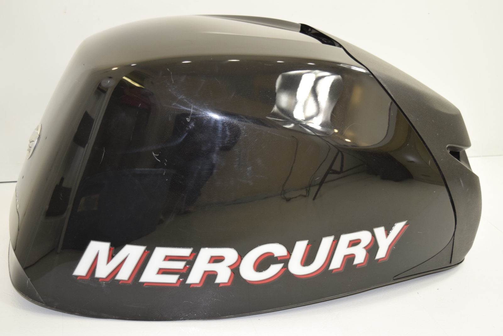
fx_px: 734
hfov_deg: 37.8
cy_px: 168
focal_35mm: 52
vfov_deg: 25.8
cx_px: 252
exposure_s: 1/125
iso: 500
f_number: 5.6
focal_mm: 35
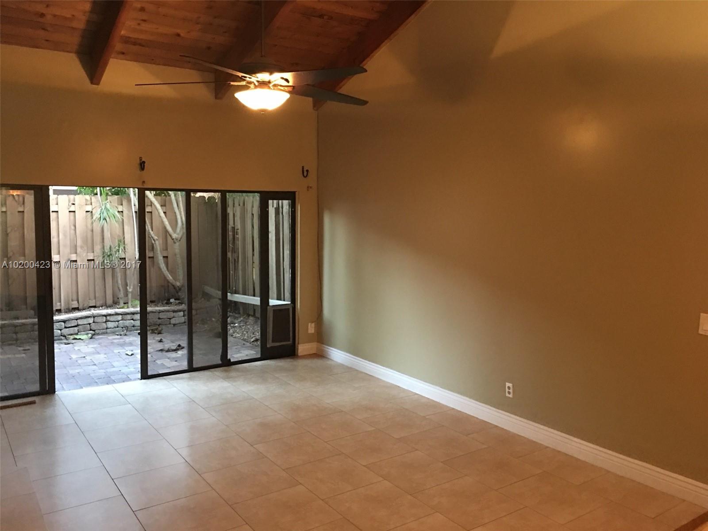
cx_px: 354
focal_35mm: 29
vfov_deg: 48.2
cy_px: 266
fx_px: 593
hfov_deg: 61.7
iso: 64
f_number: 2.2
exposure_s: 1/4
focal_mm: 4.15
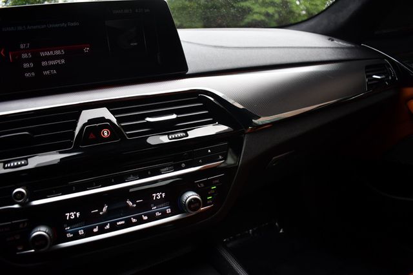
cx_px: 206
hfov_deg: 67.4
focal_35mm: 27
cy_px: 138
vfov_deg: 47.9
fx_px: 310
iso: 500
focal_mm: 18
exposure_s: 1/250
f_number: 3.5
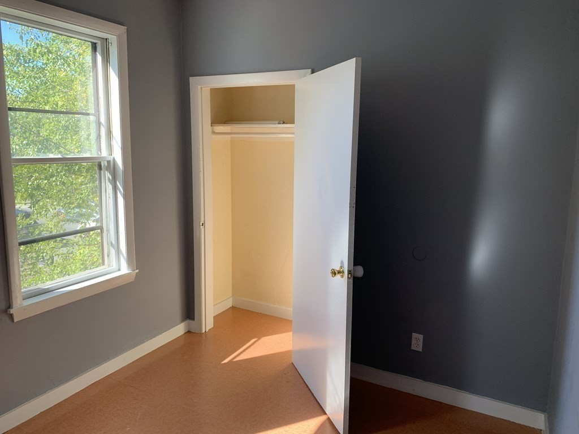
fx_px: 435
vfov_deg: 53.1
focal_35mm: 26
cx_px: 290
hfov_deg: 67.3
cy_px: 217
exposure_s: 1/136
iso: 25
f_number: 1.8
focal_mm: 4.25
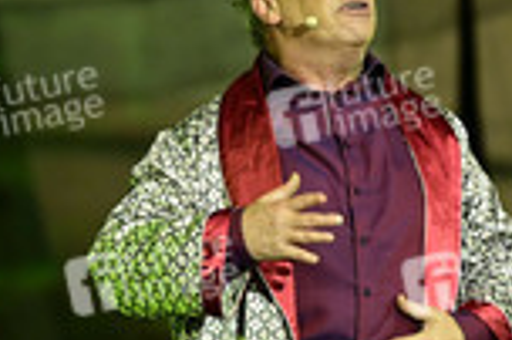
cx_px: 62
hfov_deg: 3.5
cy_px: 192
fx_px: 8439
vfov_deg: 2.3
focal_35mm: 594
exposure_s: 1/400
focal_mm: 200
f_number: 3.2
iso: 3200
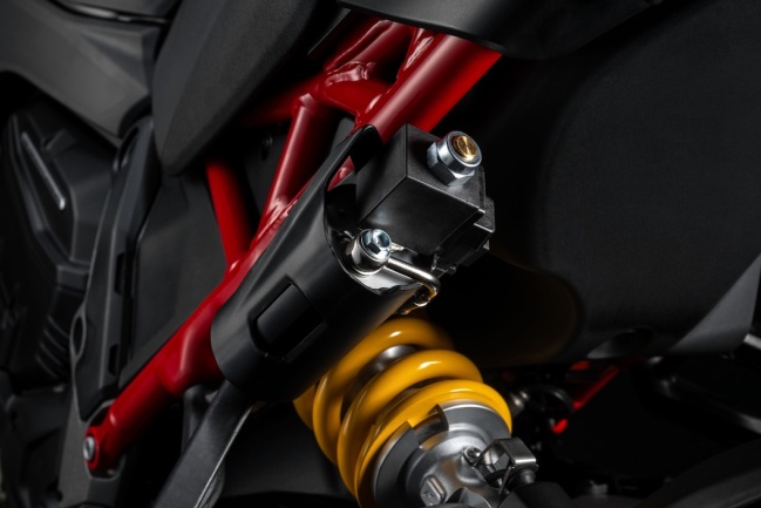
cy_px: 250
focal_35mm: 74
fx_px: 1565
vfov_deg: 18.4
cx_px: 361
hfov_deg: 27.3
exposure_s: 1/160
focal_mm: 60
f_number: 11
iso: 100
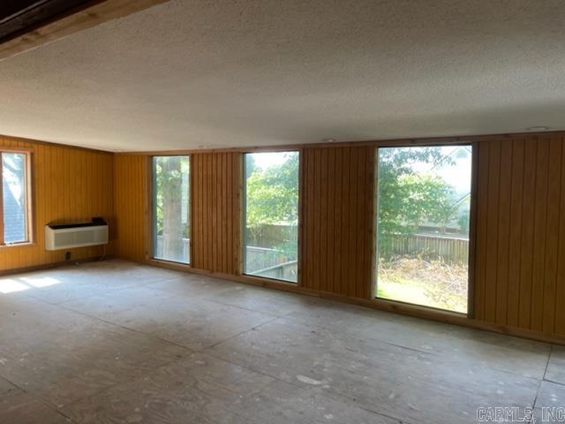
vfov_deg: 53.1
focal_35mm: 26
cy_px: 212
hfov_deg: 67.3
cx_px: 282
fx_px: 424
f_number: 1.6
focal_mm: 4.2
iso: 80
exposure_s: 1/60
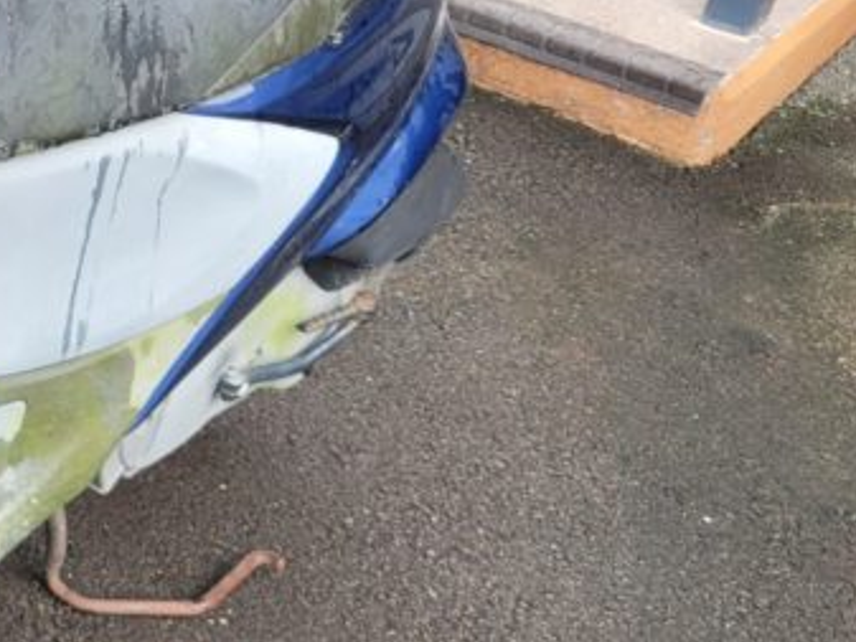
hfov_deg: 21.2
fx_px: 1954
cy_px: 360
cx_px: -399
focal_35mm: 79
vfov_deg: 18.7
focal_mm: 5.4
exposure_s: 1/100
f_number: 1.8
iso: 40
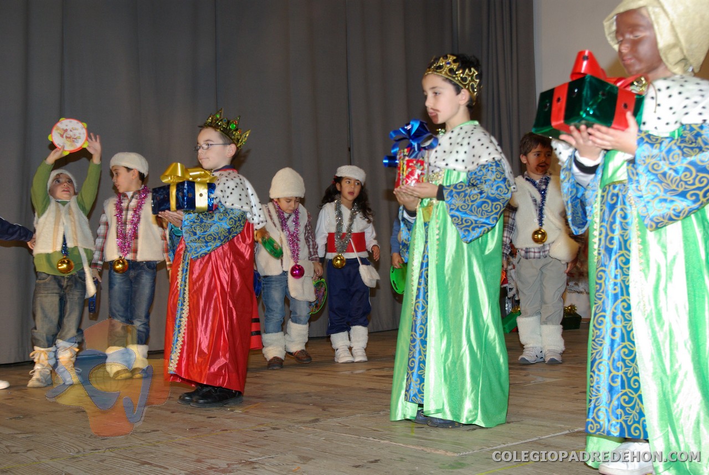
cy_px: 238
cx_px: 354
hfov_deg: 44.9
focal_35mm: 44
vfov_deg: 30.9
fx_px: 858
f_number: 5.6
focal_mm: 29
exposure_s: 1/45
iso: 400
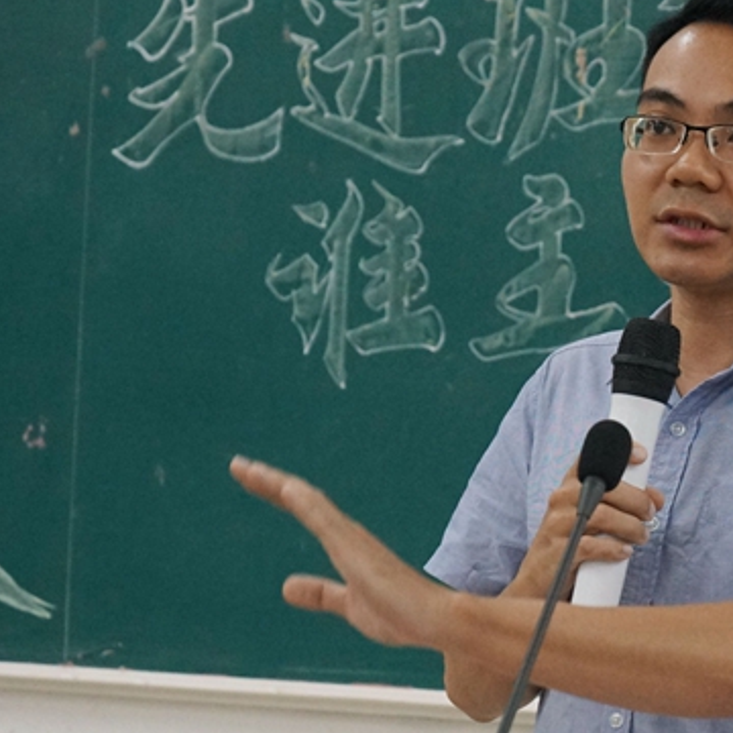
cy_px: 422
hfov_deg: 16.5
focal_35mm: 104
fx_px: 2492
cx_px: 660
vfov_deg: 16.7
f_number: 4.5
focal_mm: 43
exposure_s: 1/125
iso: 4000
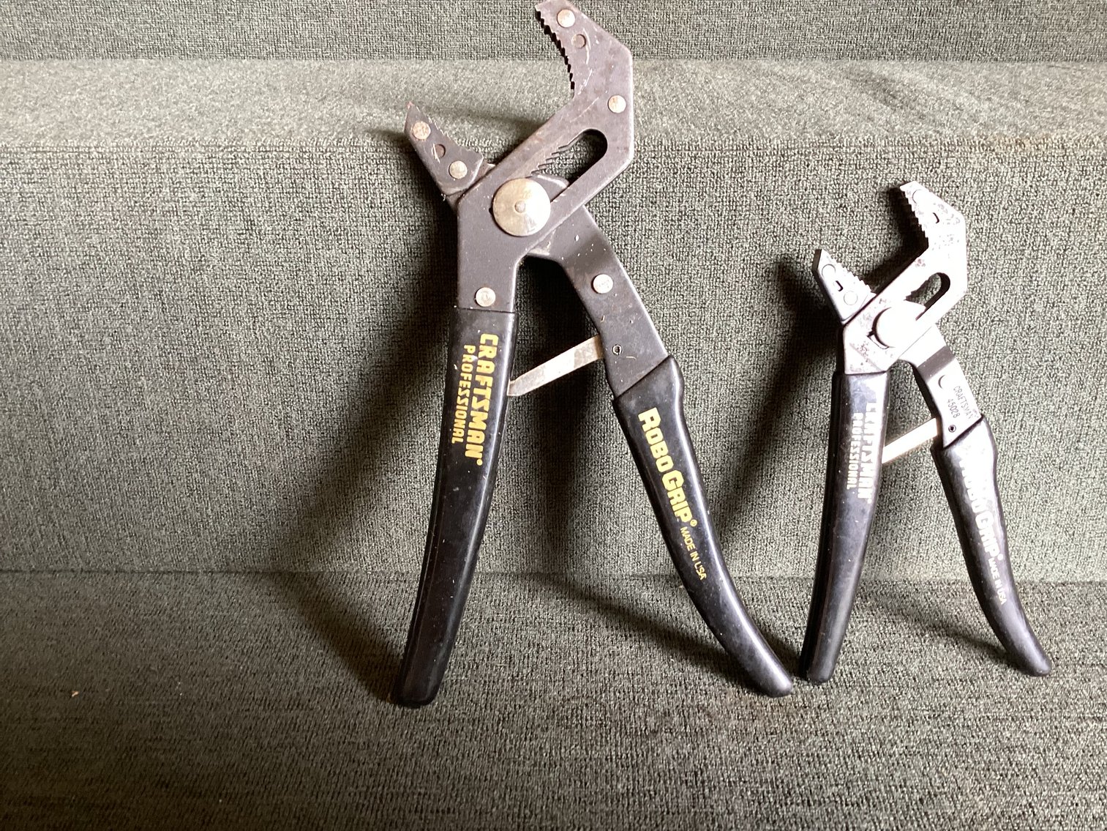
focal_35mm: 31
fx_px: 991
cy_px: 416
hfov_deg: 58.3
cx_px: 554
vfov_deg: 45.4
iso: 160
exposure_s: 1/50
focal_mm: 3.3
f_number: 2.4
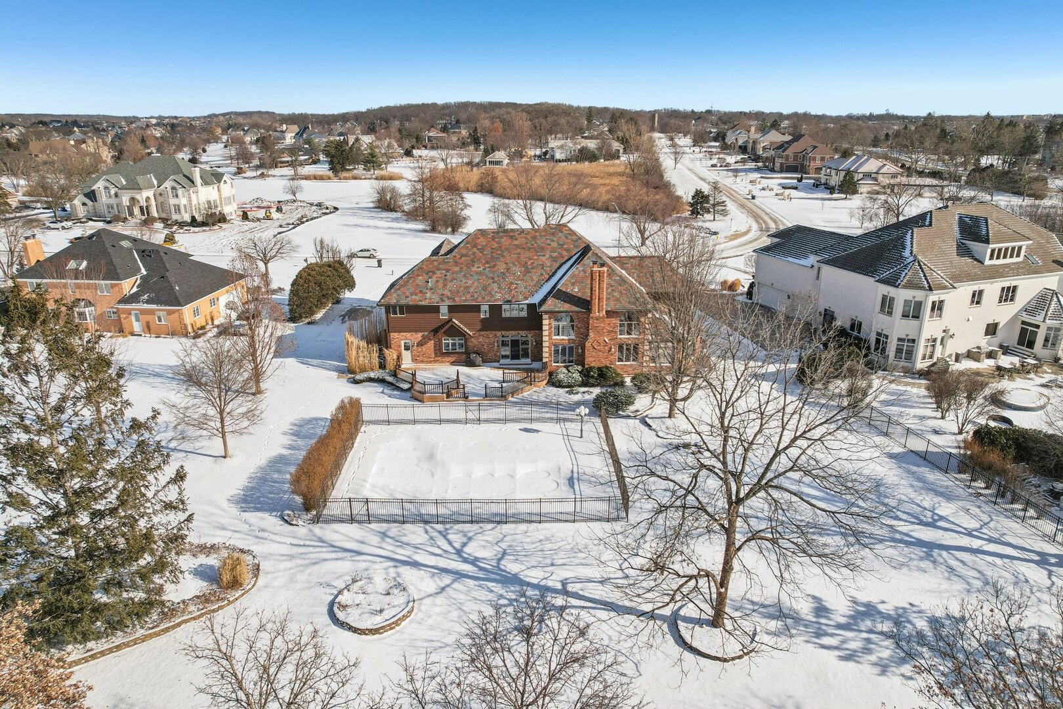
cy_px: 354
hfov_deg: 78.6
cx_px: 532
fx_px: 650
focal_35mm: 22
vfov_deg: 57.2
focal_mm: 8.4
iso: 110
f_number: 2.8
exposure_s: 1/4000
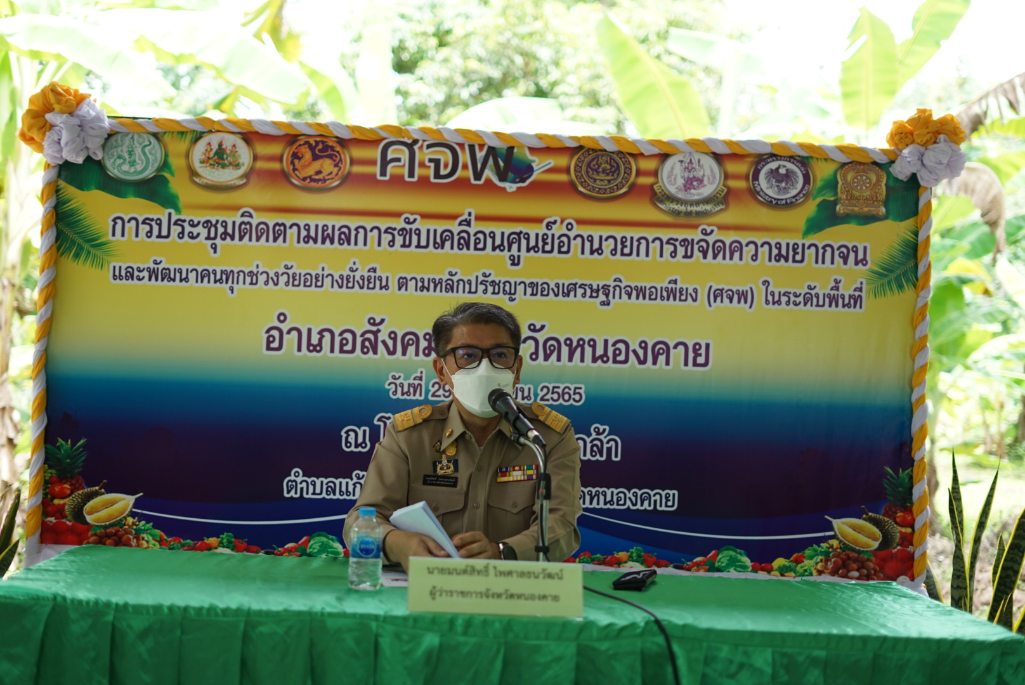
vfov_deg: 27.0
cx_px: 512
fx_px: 1425
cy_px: 342
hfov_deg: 39.6
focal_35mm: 50
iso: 400
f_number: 2
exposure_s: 1/800
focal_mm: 50
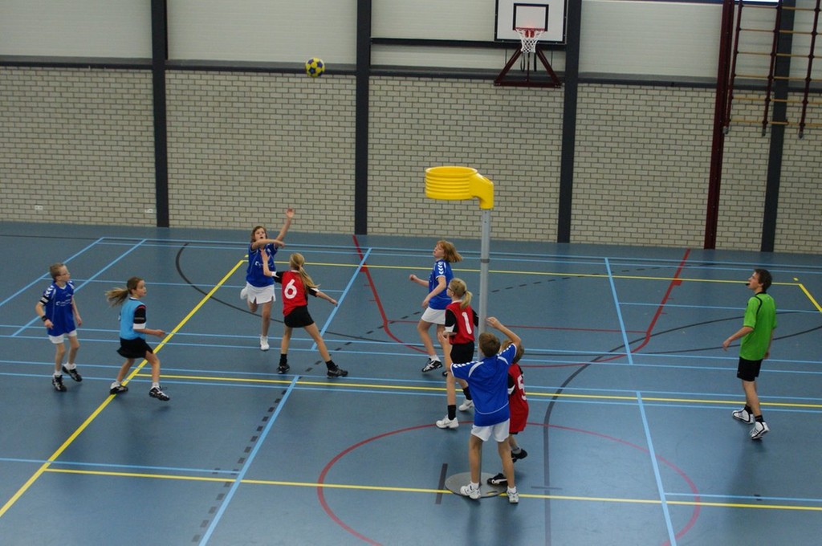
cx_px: 411
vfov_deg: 31.8
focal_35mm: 42
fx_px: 958
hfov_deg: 46.5
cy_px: 273
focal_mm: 28
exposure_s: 1/200
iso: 800
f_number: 3.5
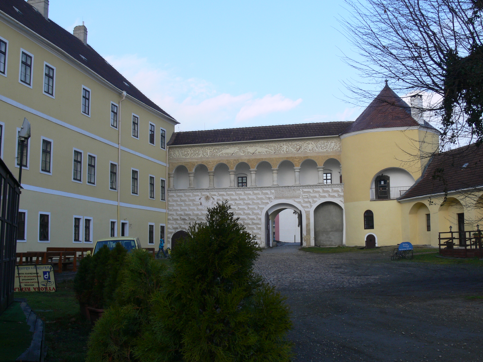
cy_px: 156
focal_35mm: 41
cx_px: 225
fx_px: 572
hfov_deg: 45.7
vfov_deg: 35.1
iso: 80
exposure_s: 1/160
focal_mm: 7.4
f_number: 5.6
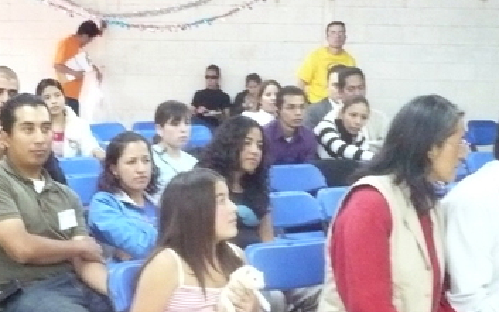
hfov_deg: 24.3
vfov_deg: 15.5
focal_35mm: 84
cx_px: 120
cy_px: 234
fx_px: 1143
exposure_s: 1/15
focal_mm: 5.8
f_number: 2.8
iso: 800
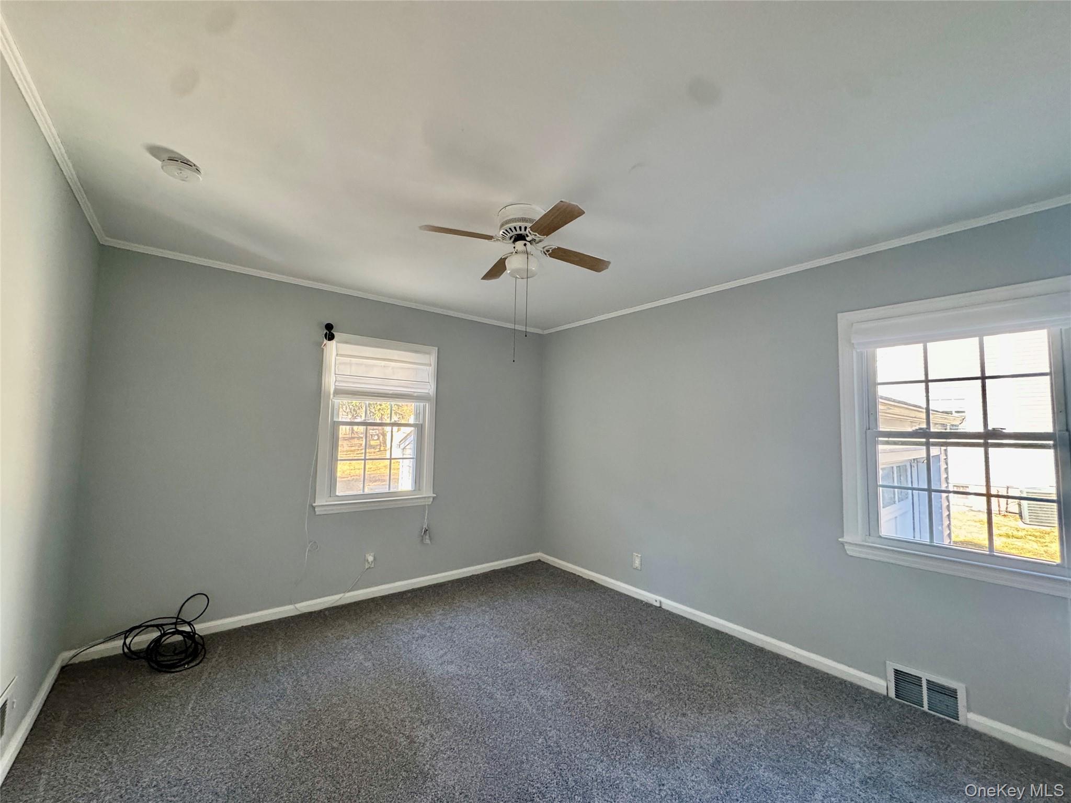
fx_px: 433
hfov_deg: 102.1
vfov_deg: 85.7
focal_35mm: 14
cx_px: 536
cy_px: 402
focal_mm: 2.22
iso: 320
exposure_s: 1/91
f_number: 2.2
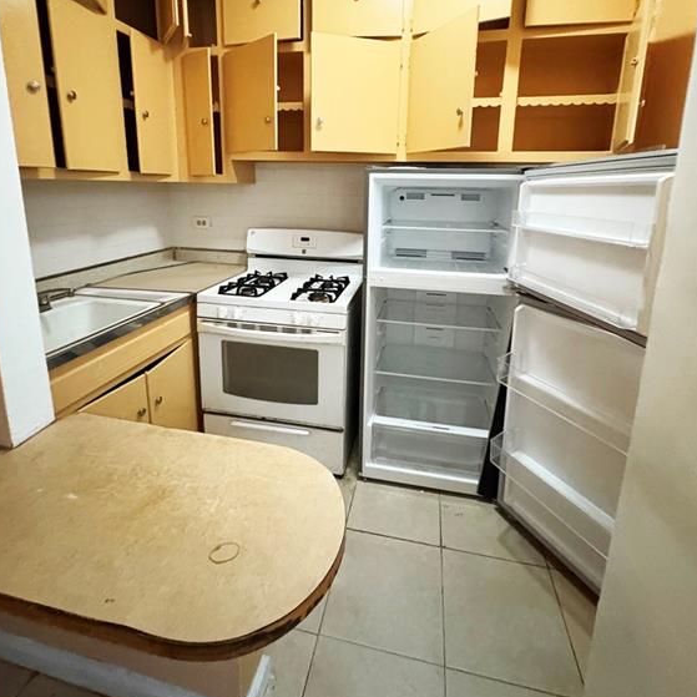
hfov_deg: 84.0
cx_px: 347
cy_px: 257
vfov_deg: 82.2
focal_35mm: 17
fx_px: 387
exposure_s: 1/40
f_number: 2.2
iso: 1000
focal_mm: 2.22
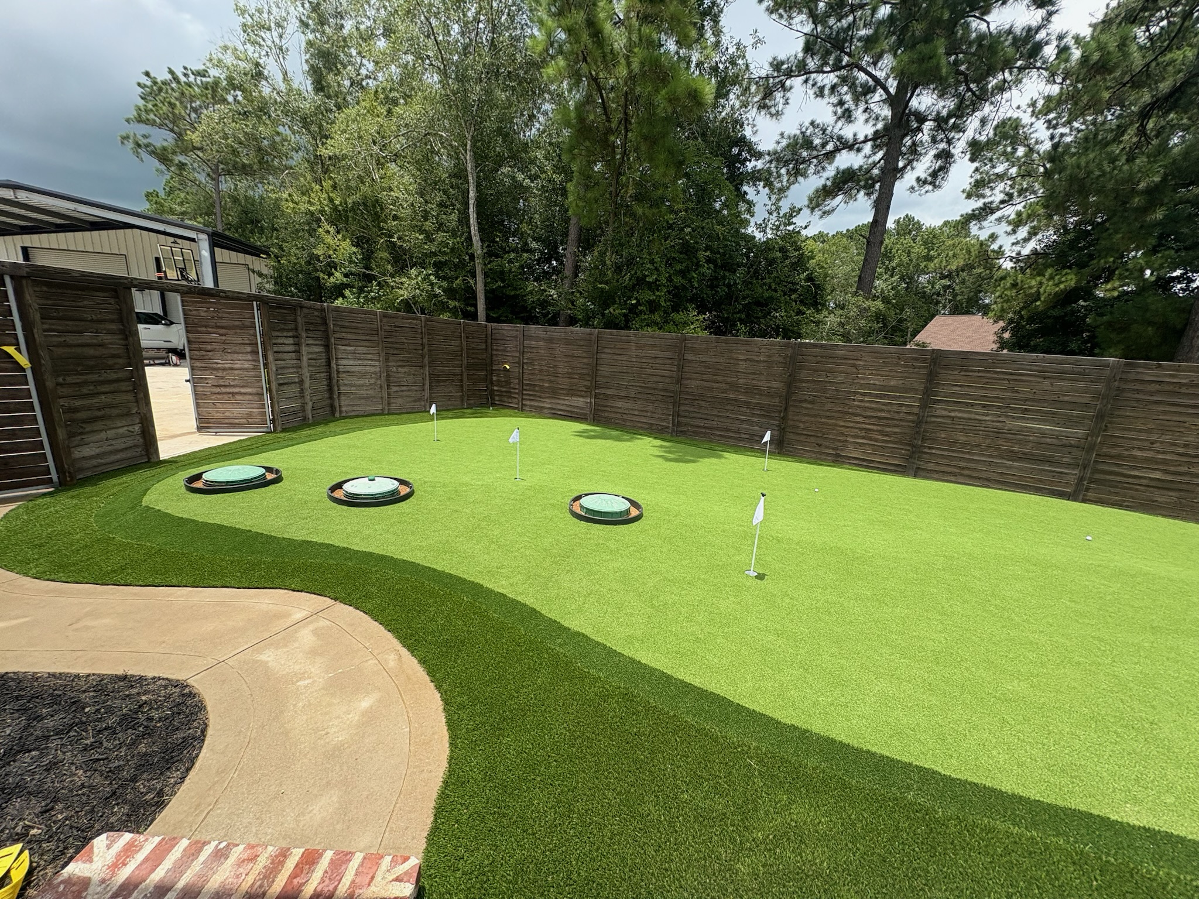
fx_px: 485
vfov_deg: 85.7
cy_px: 450
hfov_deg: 102.1
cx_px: 600
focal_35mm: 14
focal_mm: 2.22
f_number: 2.2
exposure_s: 1/858
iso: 40
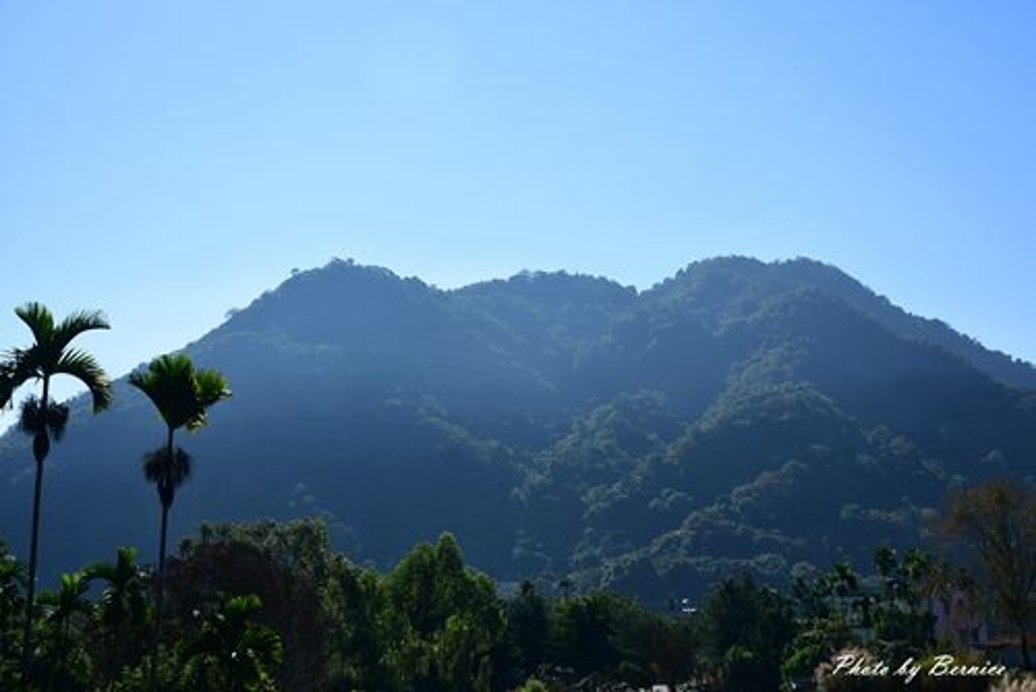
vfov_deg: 26.5
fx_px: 1468
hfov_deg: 38.9
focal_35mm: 51
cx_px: 518
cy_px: 346
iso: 100
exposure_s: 1/1000
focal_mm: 34
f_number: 5.6
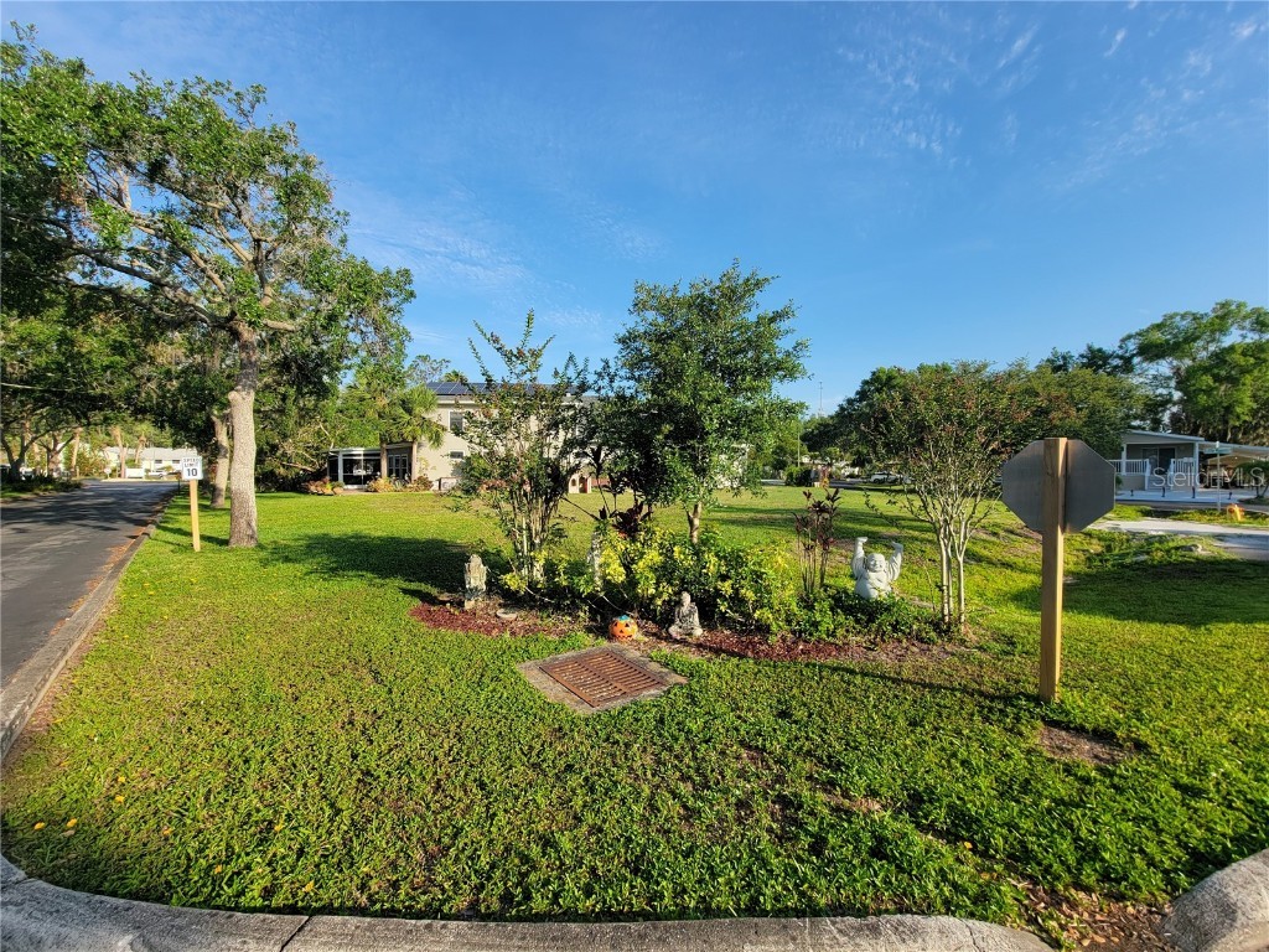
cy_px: 476
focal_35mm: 13
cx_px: 634
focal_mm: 2.2
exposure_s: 1/992
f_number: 2.2
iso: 50
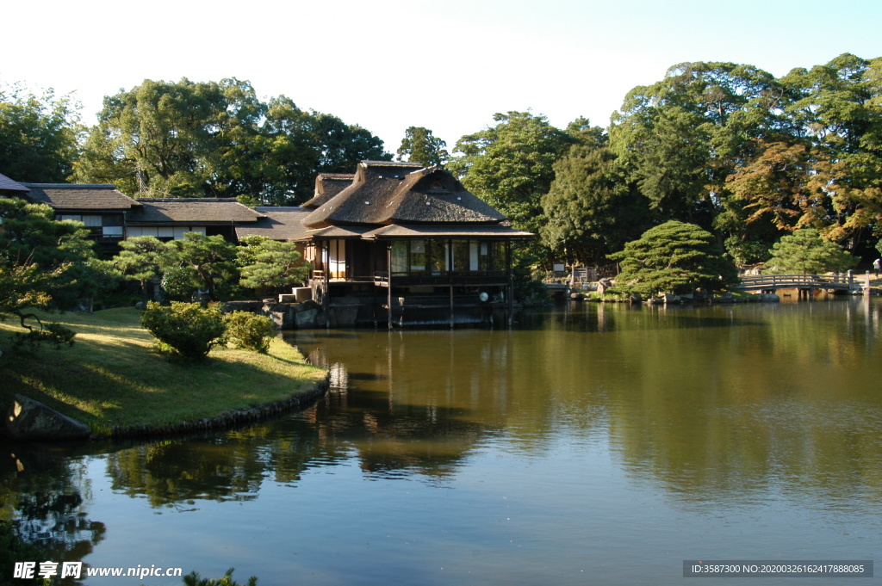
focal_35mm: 36
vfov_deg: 36.8
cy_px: 293
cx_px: 441
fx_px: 881
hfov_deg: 53.2
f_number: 6.3
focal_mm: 24
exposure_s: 1/160
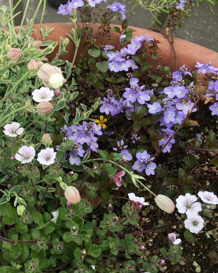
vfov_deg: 42.0
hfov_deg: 32.8
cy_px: 129
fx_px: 355
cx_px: 31
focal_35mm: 44
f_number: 2.2
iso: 25
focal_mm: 4.15
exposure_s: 1/466
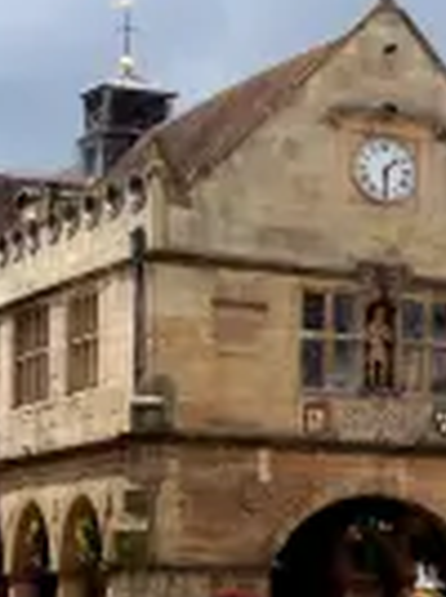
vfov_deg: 12.6
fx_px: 2706
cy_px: 450
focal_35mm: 157
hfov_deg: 8.7
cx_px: 1004
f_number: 2.4
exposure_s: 1/2304
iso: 64
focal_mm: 4.28
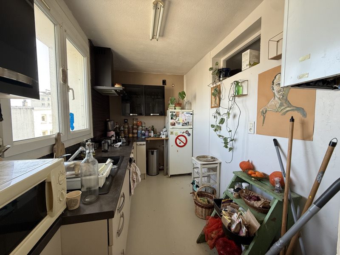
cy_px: 128
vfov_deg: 85.7
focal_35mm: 14
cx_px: 170
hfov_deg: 102.1
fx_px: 138
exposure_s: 1/99
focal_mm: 2.22
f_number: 2.2
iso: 125
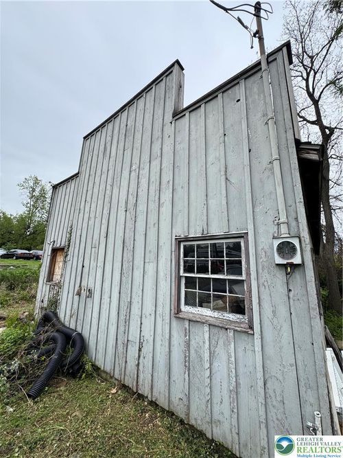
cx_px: 172
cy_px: 229
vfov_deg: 102.1
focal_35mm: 14
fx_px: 185
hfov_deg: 85.7
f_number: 2.2
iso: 40
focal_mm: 2.22
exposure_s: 1/812
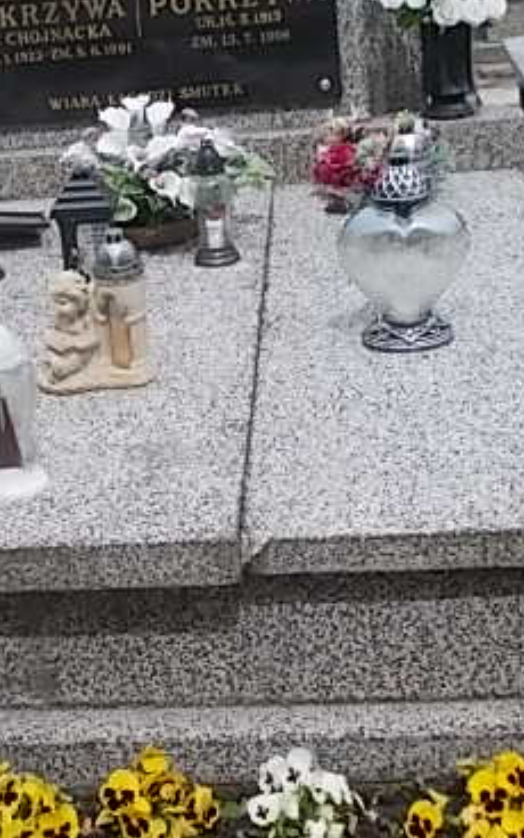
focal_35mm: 70
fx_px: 1599
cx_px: 91
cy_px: 364
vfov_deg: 29.3
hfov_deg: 18.4
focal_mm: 5.3
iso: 80
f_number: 3.1
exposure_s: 1/1000
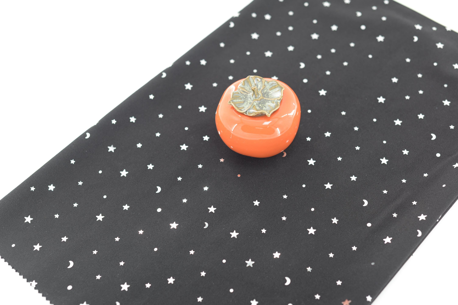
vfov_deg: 27.0
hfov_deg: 39.6
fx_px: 636
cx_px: 229
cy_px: 152
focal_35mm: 50
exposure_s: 1/40
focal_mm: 50
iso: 100
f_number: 4
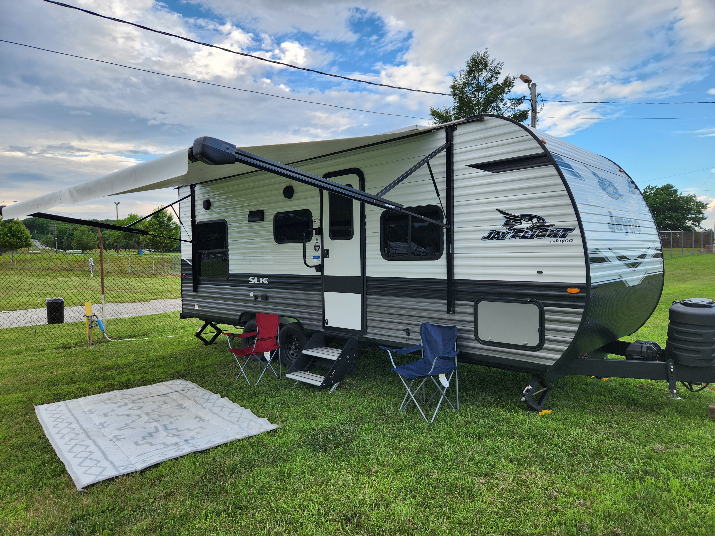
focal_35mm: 23
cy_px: 268
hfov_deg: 73.9
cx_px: 358
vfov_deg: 58.9
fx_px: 475
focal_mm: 5.4
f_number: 1.8
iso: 20
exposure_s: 1/289
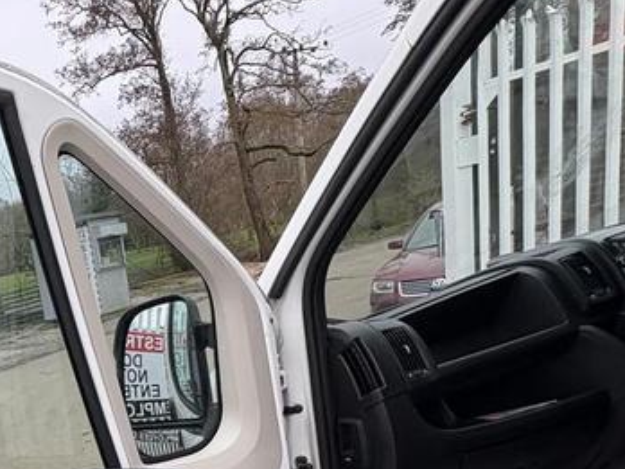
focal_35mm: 36
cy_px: 440
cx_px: 40
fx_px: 650
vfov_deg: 36.6
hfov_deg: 45.5
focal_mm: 2.22
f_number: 2.2
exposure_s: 1/212
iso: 64
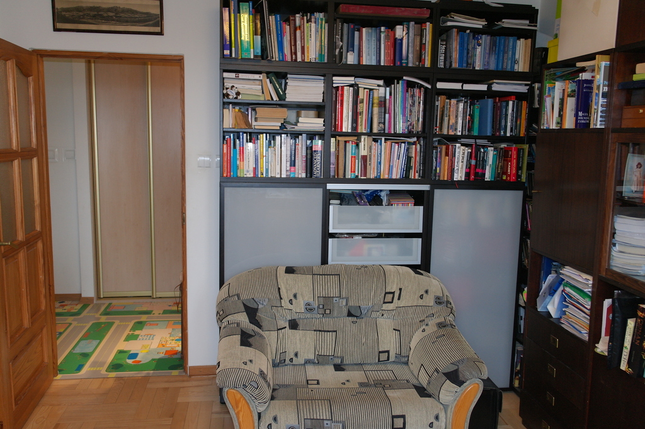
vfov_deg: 43.5
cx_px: 322
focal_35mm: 30
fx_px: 537
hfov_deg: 62.0
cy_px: 214
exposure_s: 1/40
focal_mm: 20
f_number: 3.5
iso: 400
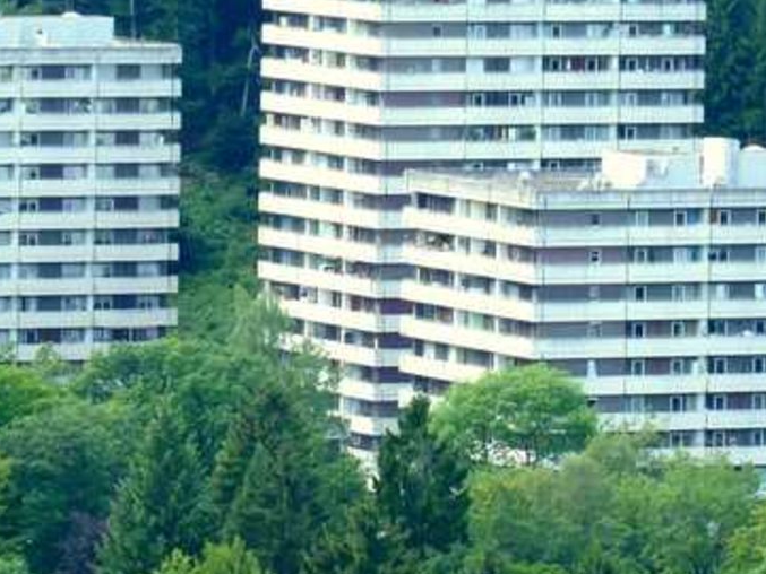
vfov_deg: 3.5
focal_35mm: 429
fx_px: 9495
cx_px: 313
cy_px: 218
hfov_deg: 4.6
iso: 100
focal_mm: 39.7
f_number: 4.7
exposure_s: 1/100
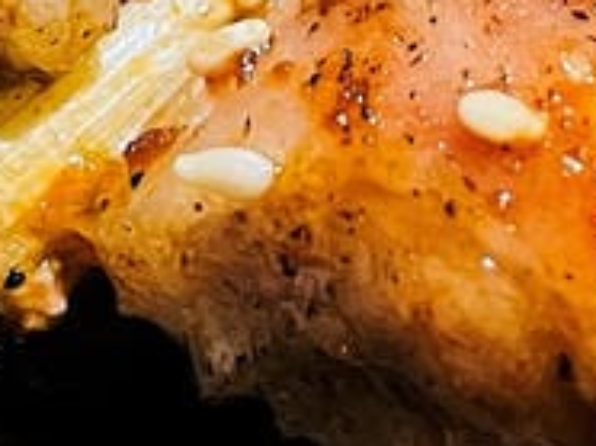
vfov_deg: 8.5
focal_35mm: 168
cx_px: 362
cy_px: -305
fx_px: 2889
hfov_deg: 11.8
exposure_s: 1/54
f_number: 1.6
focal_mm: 4.2
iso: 500
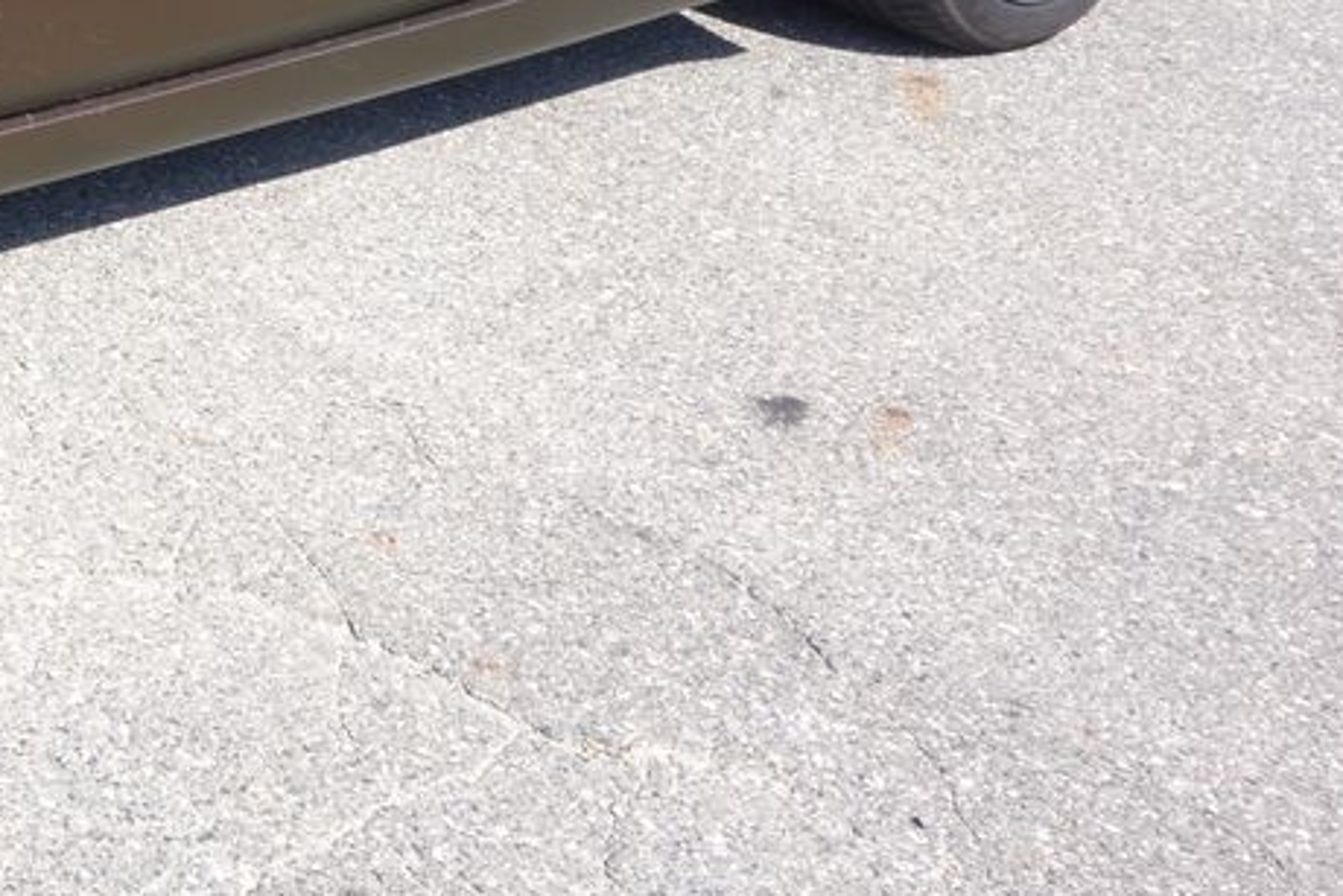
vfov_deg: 17.7
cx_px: -371
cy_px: -210
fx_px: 2724
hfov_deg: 24.4
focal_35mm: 73
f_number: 11
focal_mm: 10.4
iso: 125
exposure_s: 1/30
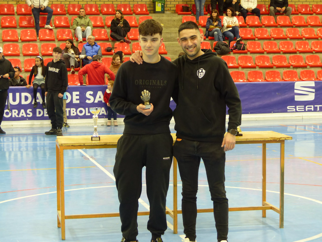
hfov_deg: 22.8
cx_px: 161
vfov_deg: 17.2
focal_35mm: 86
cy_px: 121
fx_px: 800
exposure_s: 1/25
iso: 200
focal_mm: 15.5
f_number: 2.8
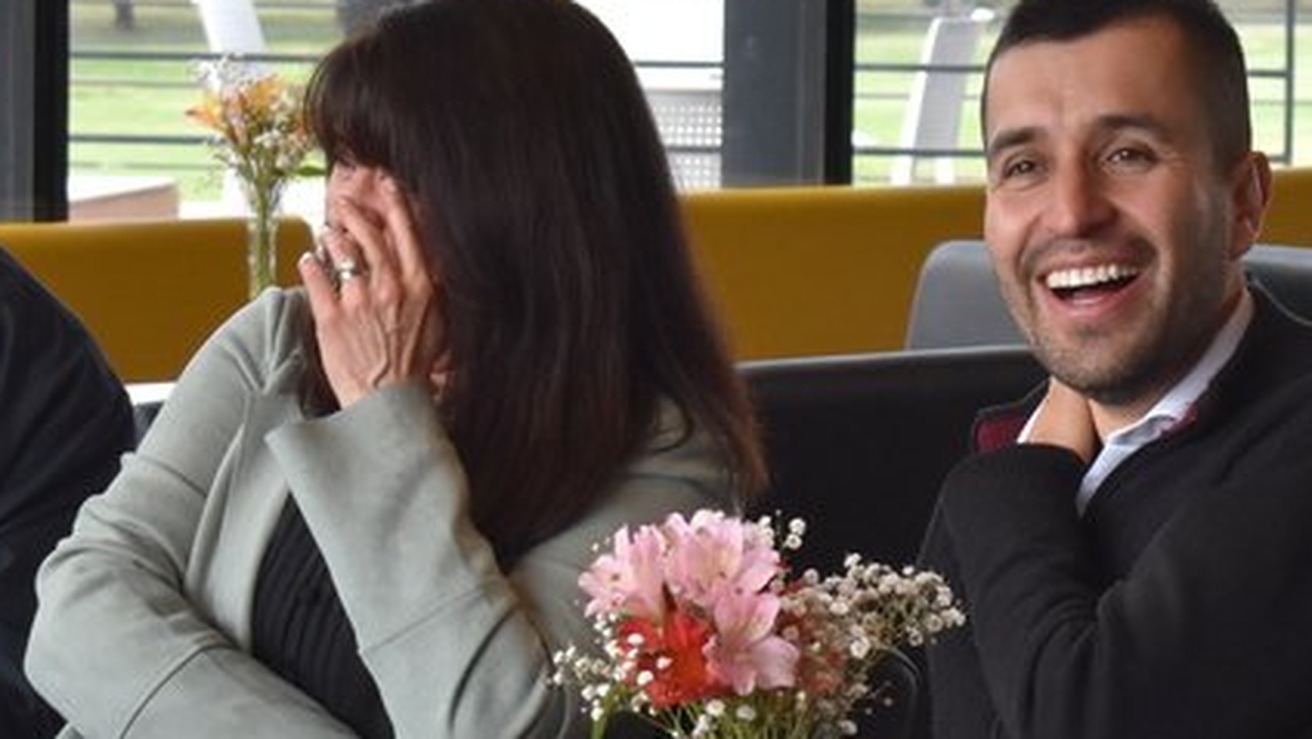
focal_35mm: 244
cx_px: 1173
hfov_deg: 8.8
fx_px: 8510
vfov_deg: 5.0
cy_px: 300
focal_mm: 55
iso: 800
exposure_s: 1/250
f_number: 8
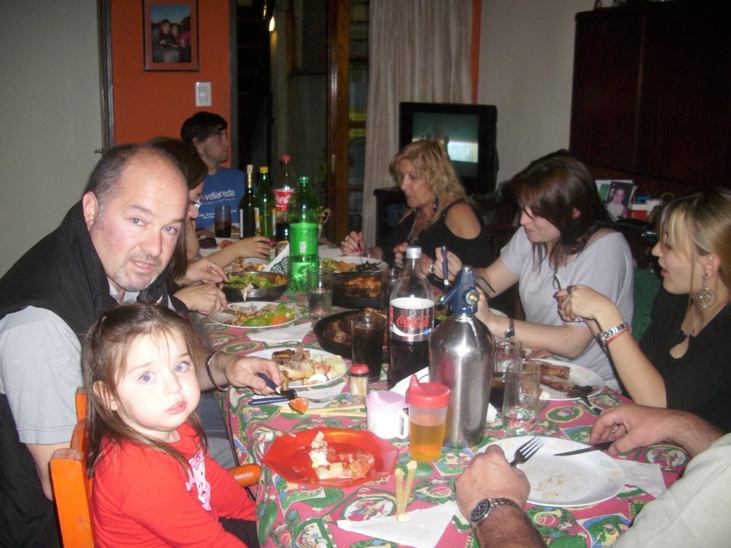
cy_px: 266
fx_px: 676
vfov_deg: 44.2
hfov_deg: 56.8
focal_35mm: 32
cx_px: 355
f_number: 2.8
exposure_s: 1/200
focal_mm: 6.2
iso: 200
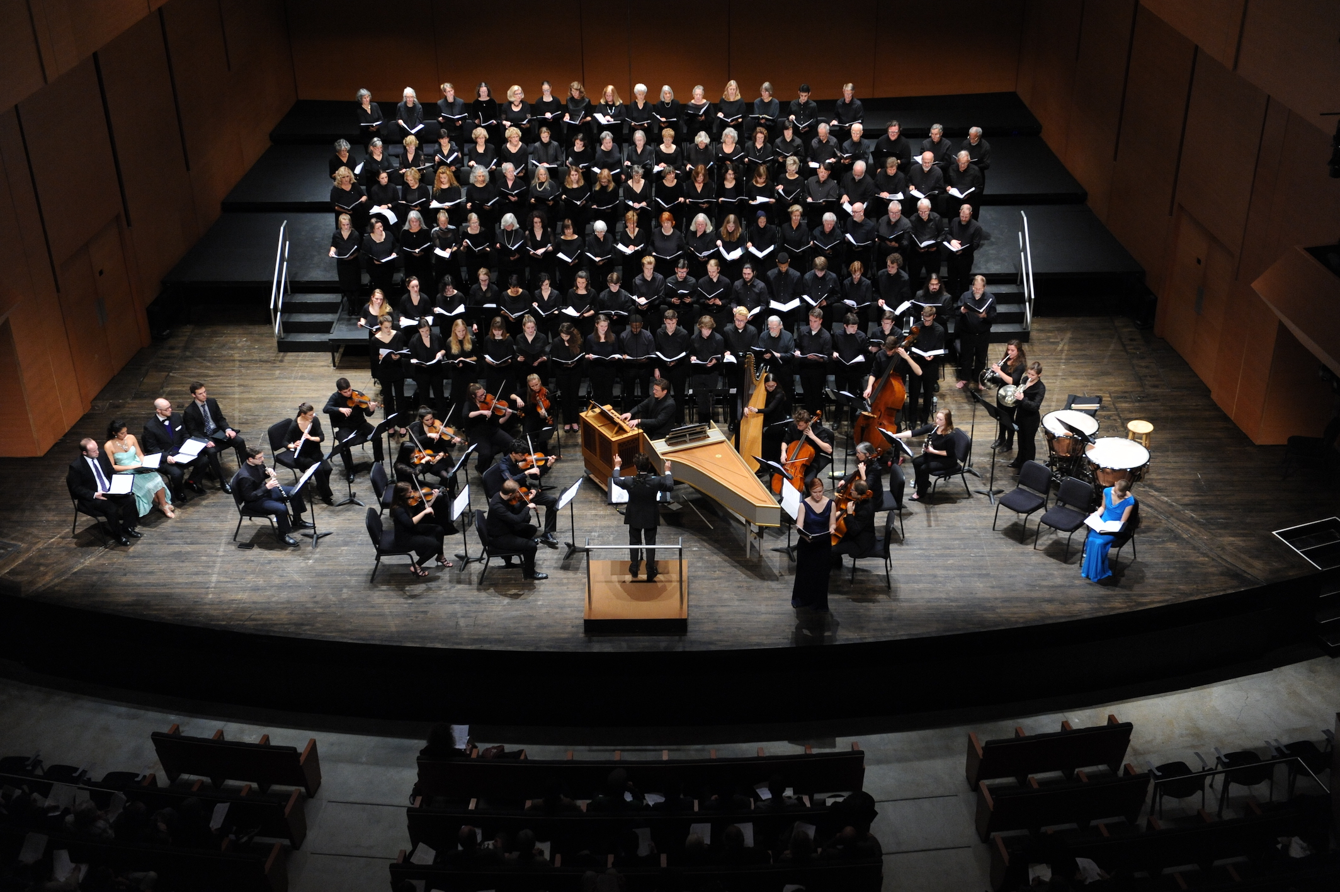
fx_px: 1785
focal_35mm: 48
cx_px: 670
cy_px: 446
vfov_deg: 28.0
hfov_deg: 41.1
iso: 2500
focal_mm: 48
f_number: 3.5
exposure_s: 1/200
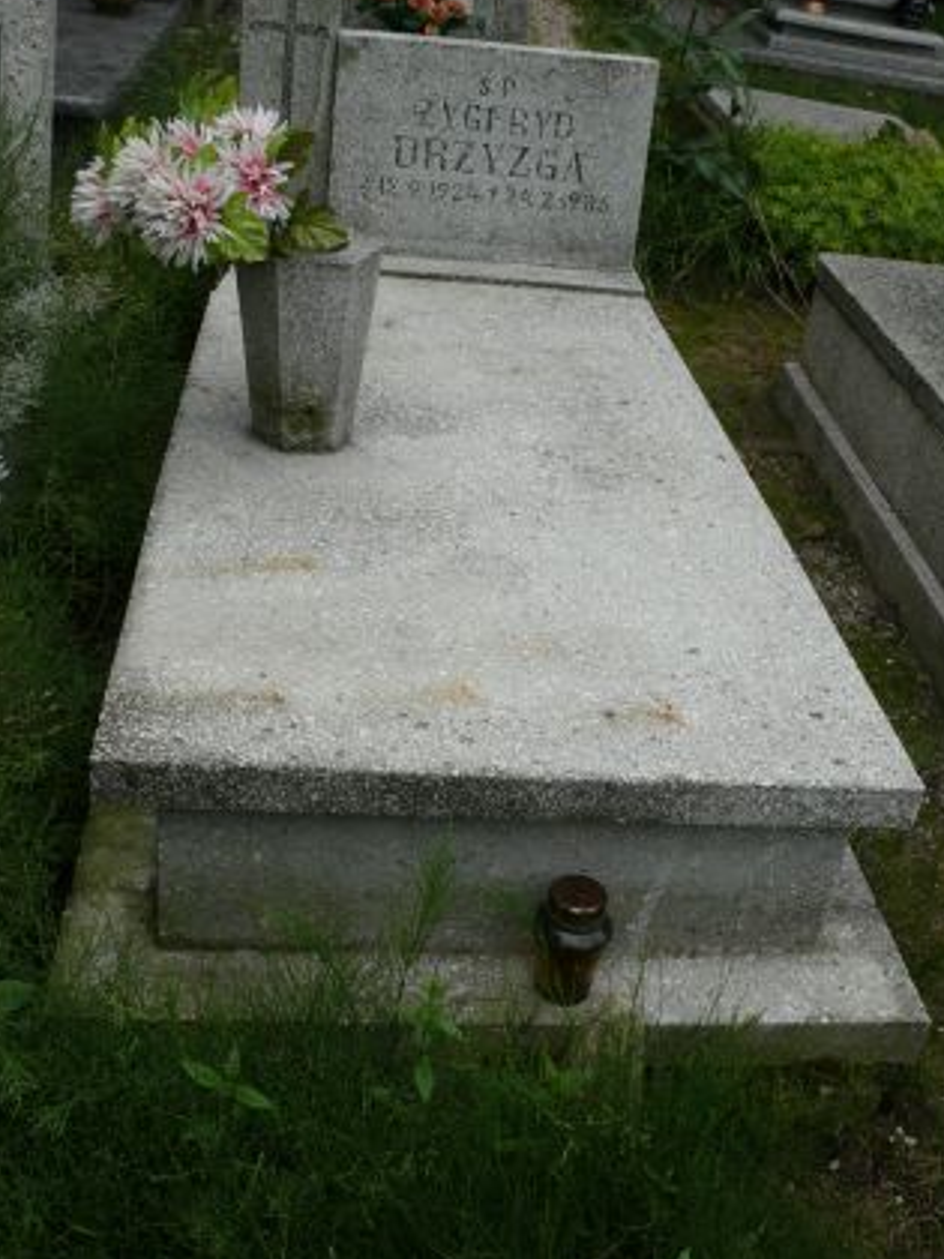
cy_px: 576
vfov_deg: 46.7
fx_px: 1454
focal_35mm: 40
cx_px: 515
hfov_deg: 35.9
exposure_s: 1/200
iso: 100
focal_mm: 7.4
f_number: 5
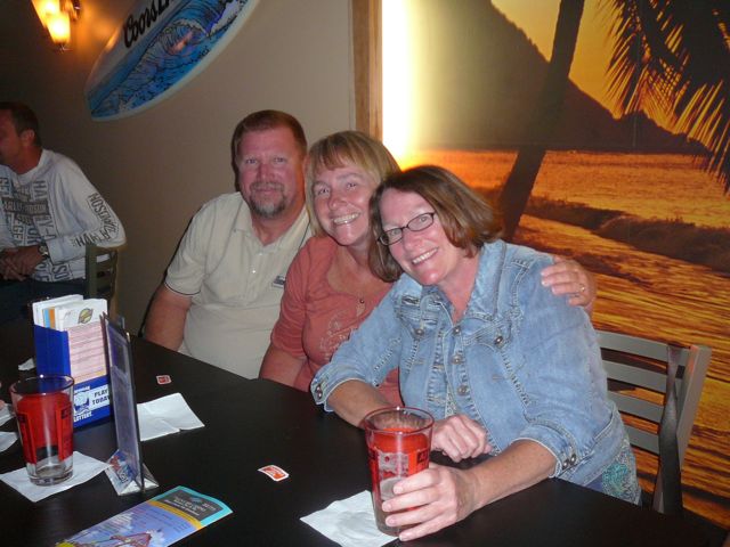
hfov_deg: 52.6
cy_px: 274
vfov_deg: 40.7
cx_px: 365
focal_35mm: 35
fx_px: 738
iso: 160
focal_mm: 5.2
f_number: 2.8
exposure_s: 1/8
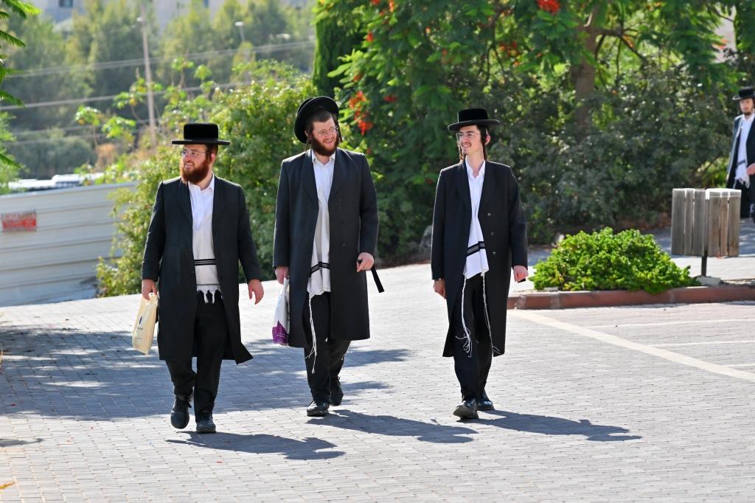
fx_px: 3774
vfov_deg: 7.6
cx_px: 378
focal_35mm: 180
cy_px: 252
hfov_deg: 11.4
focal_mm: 120
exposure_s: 1/800
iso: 50
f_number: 4
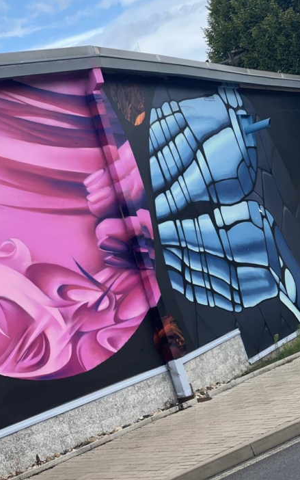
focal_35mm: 82
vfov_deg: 25.2
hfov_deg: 15.9
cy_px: 240
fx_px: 1072
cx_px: 134
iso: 32
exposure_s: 1/323
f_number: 2.8
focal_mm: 9
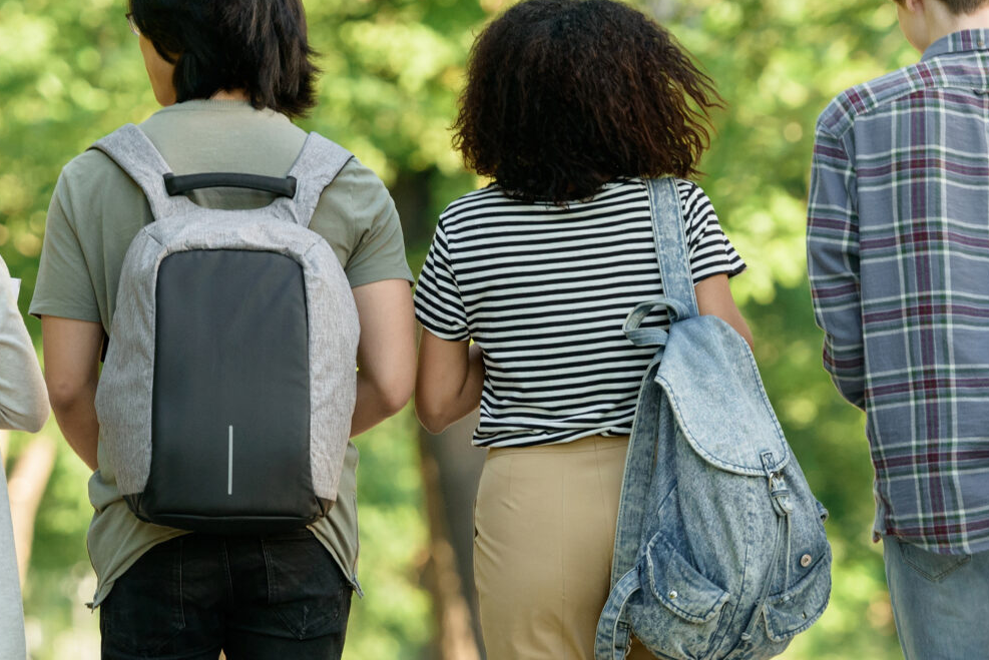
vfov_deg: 3.0
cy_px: 466
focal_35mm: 454
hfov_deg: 4.5
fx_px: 12477
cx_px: 209
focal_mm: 175
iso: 400
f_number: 4
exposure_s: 1/250
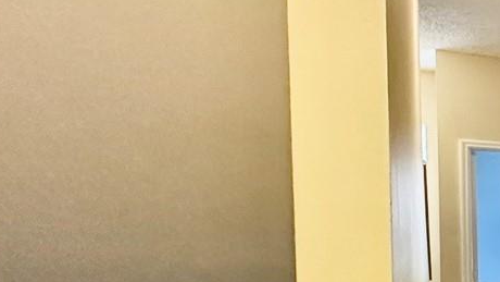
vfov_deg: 21.9
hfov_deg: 24.4
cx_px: 837
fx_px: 703
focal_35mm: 53
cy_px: 277
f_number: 2.2
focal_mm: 2.22
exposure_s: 1/60
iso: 640
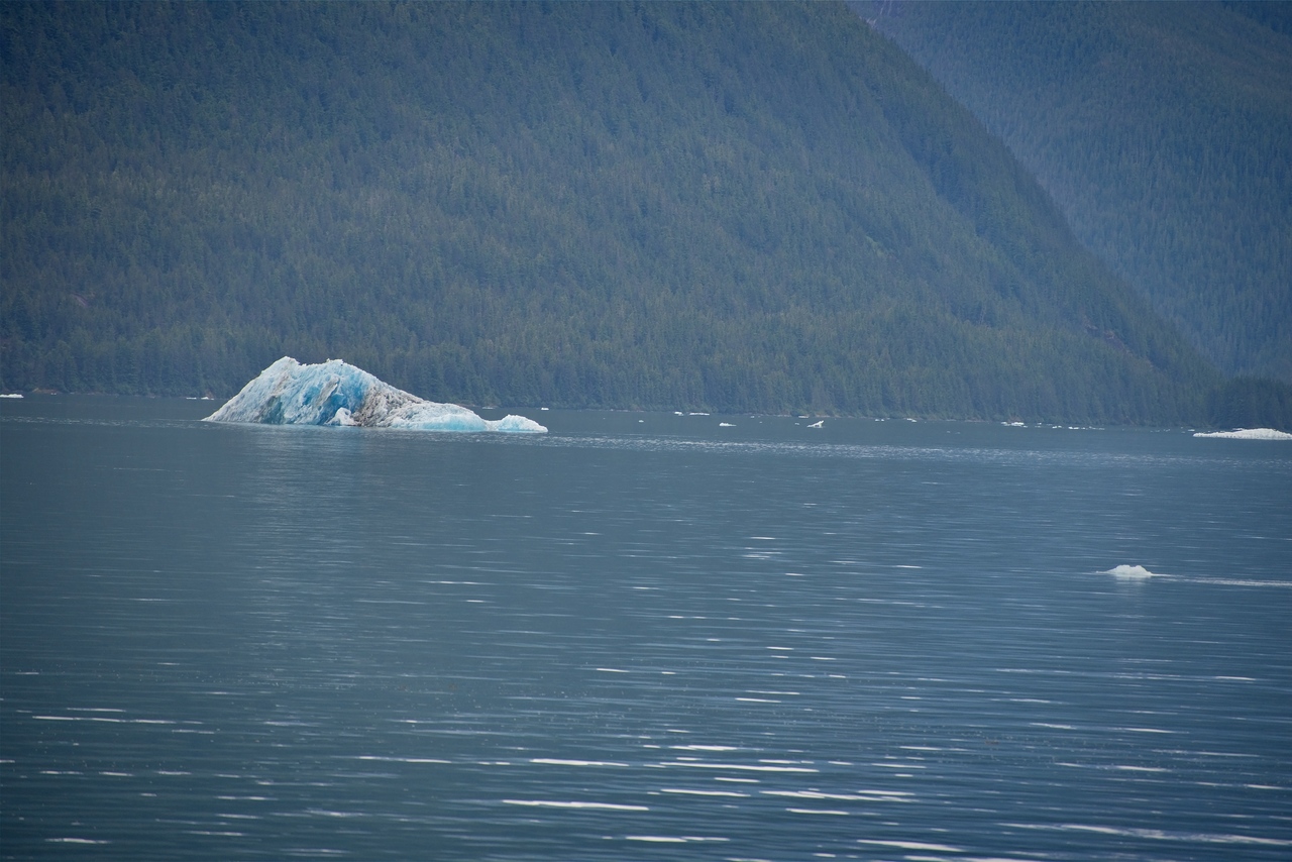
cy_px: 431
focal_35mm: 300
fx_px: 10768
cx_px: 646
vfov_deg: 4.6
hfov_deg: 6.9
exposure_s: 1/640
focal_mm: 300
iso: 450
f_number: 5.6
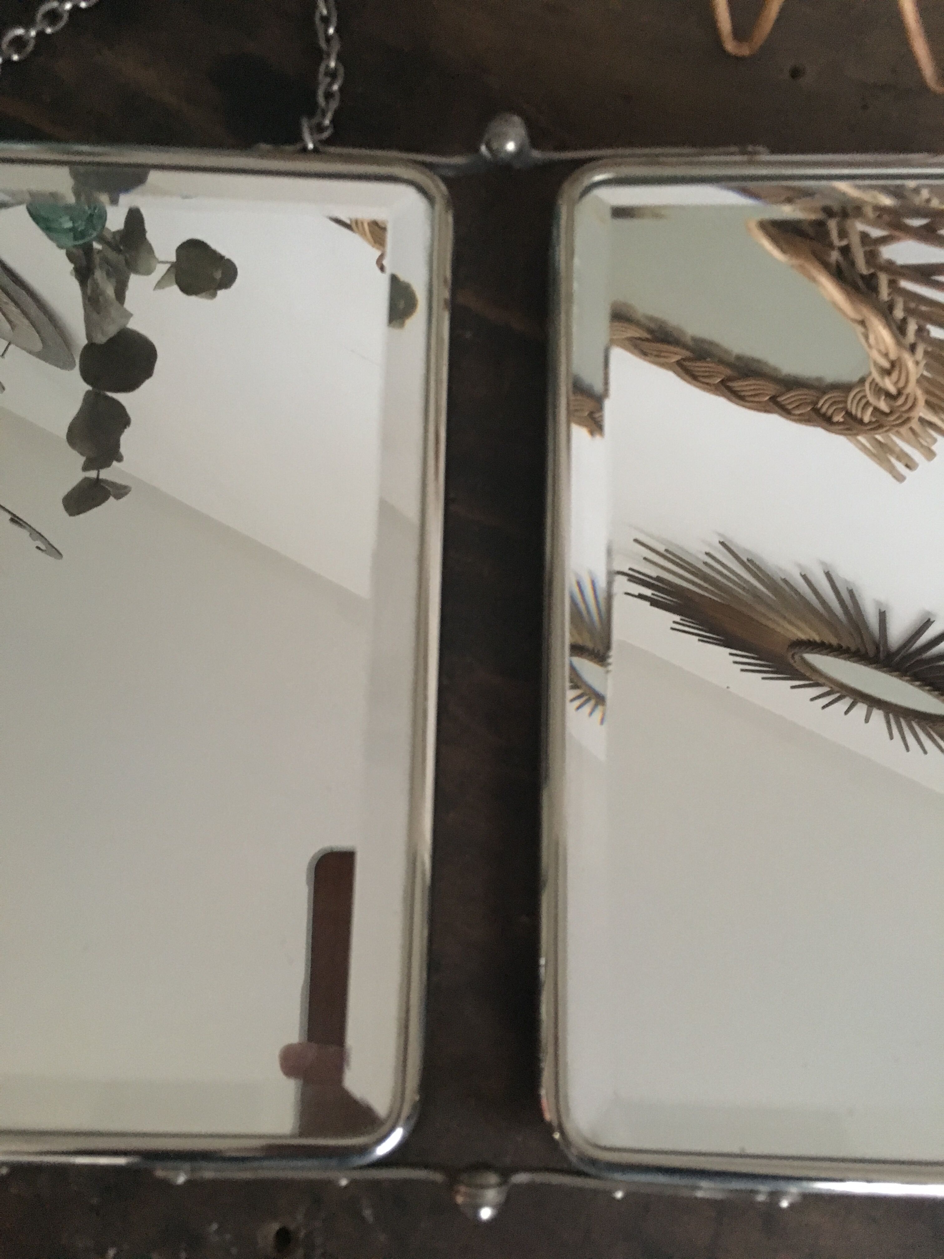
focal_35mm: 29
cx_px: 472
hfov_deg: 48.2
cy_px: 630
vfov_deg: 61.7
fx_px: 1054
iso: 400
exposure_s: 1/17
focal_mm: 4.15
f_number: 2.2
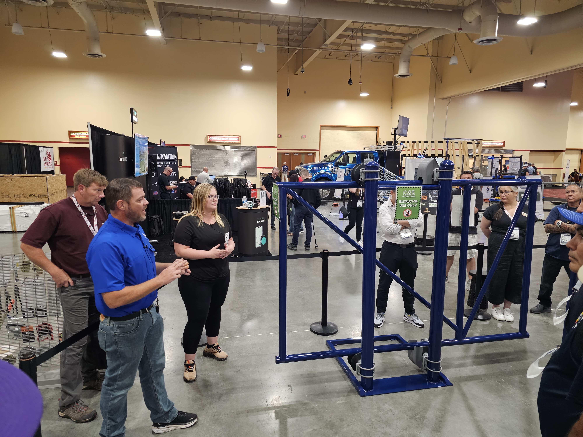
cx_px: 292
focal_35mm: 23
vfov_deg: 58.9
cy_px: 218
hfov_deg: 73.9
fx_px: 387
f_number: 1.7
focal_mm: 6.3
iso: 400
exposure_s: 1/120
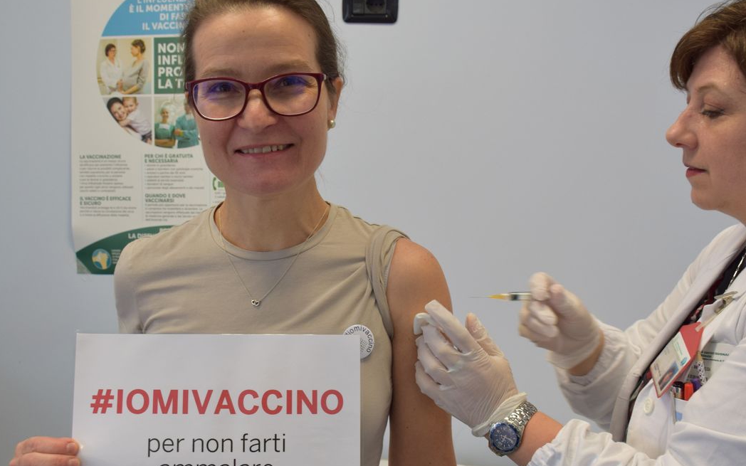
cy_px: 245
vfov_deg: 30.5
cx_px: 382
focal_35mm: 42
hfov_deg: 47.2
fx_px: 854
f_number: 5
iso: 400
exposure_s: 1/100
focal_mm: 18
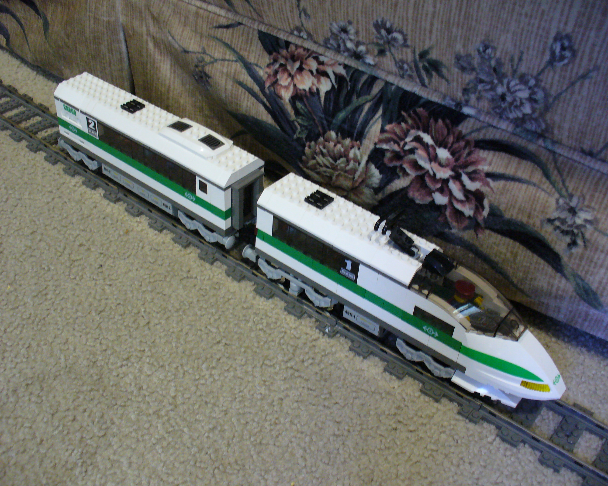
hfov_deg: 46.8
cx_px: 309
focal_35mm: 39
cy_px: 245
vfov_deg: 38.2
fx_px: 702
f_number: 2.8
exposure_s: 1/13
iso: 200
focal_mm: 6.1
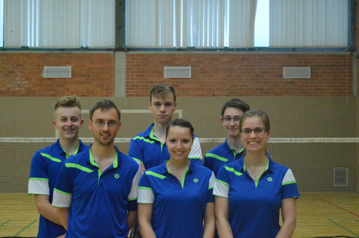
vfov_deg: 20.1
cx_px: 180
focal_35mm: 68
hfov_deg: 29.9
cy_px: 119
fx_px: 673
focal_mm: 45
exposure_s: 1/125
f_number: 5
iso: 6400
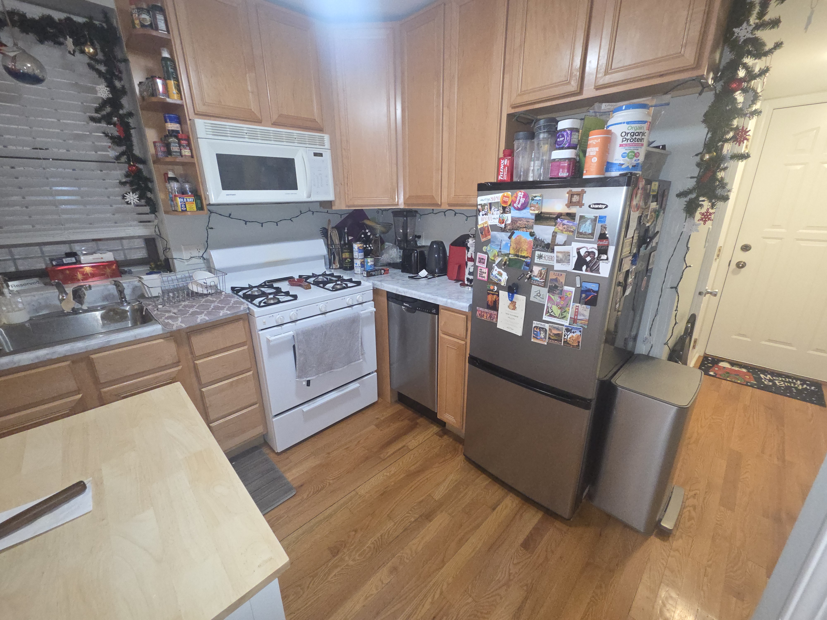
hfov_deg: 106.2
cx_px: 414
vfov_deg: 89.9
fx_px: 311
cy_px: 310
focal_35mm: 13
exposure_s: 1/40
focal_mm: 2.2
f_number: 2.2
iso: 320
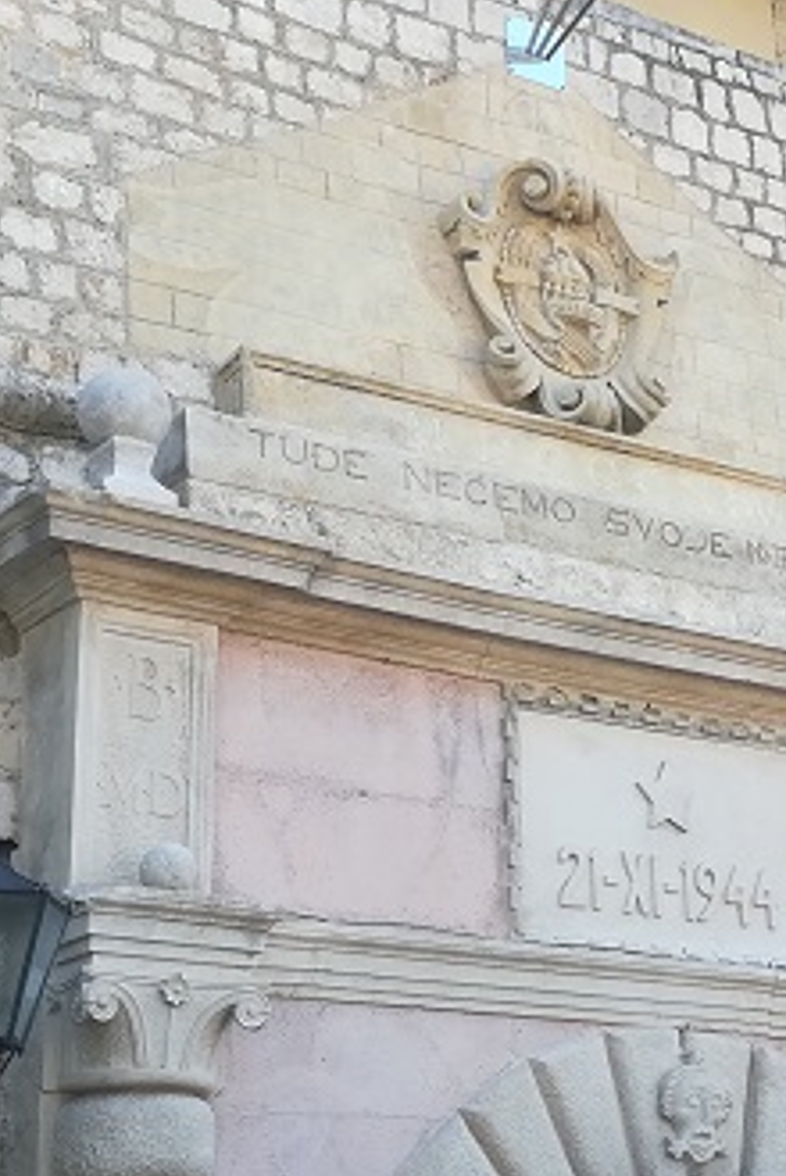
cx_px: 622
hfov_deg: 19.1
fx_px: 2320
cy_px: 592
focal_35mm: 71
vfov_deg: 28.4
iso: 50
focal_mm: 3.83
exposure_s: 1/153
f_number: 2.2
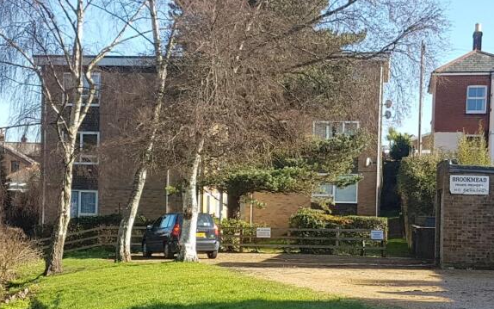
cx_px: 246
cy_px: 185
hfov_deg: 66.5
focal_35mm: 28
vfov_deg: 44.3
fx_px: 377
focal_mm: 4.2
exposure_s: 1/774
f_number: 1.7
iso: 40
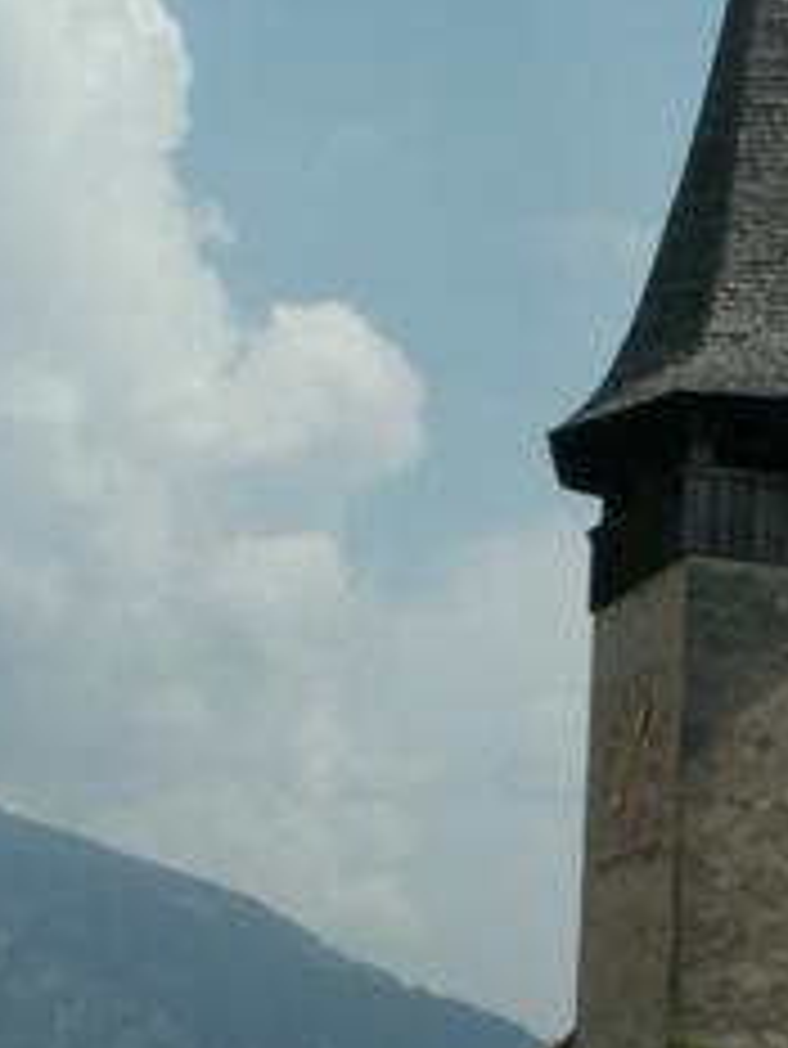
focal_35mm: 96
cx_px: 734
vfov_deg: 20.4
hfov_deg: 15.2
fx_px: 2911
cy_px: 639
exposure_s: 1/400
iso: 50
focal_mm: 5.86
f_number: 8
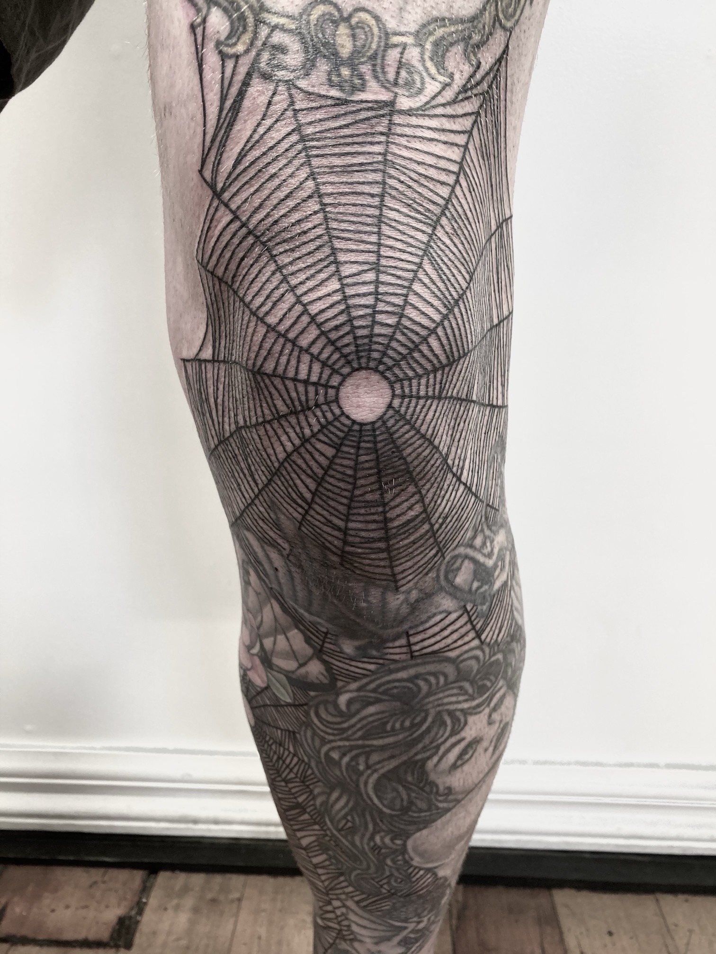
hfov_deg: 49.7
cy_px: 477
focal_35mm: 28
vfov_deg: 63.4
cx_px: 358
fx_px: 772
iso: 100
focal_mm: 3.99
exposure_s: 1/50
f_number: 1.8
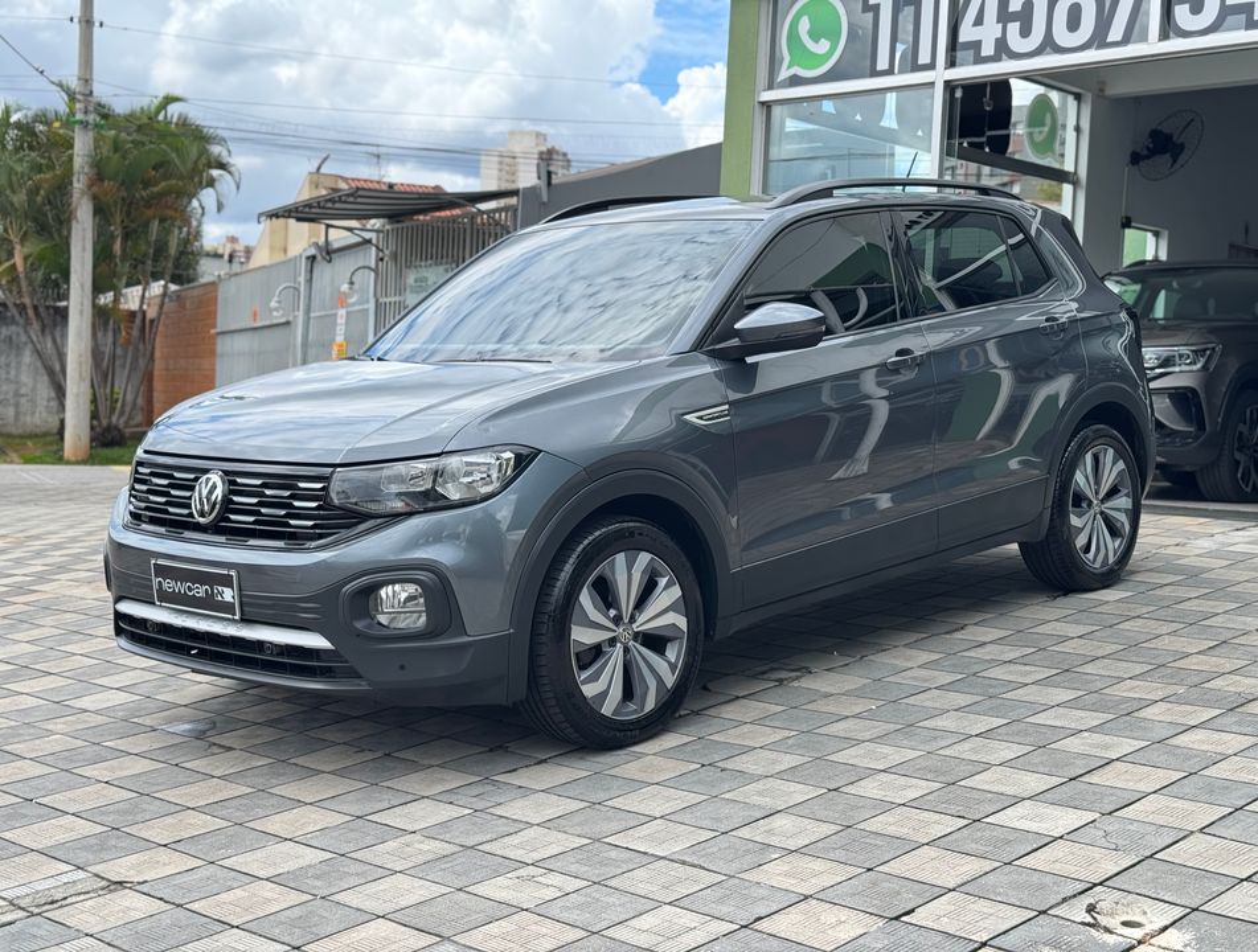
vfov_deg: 30.4
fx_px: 1750
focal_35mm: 48
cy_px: 476
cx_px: 629
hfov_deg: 39.5
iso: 64
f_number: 1.78
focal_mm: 6.76
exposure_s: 1/765
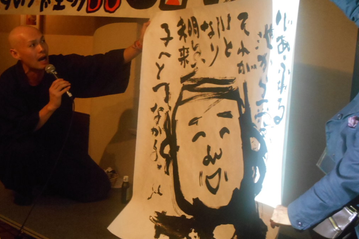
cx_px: 182
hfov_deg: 35.6
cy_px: 134
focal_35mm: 56
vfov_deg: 24.2
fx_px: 558
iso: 800
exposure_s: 1/40
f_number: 4.2
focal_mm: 9.5
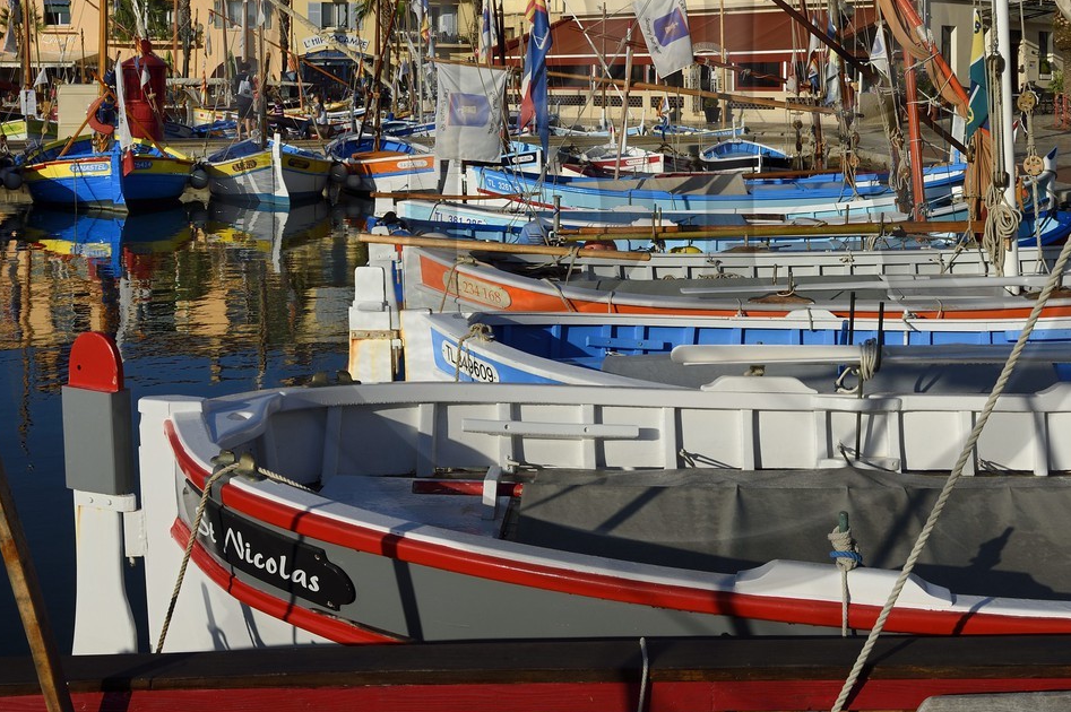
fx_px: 1457
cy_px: 128
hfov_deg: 40.1
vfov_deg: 26.9
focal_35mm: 49
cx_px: 677
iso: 200
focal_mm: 29
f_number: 16
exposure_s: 1/200
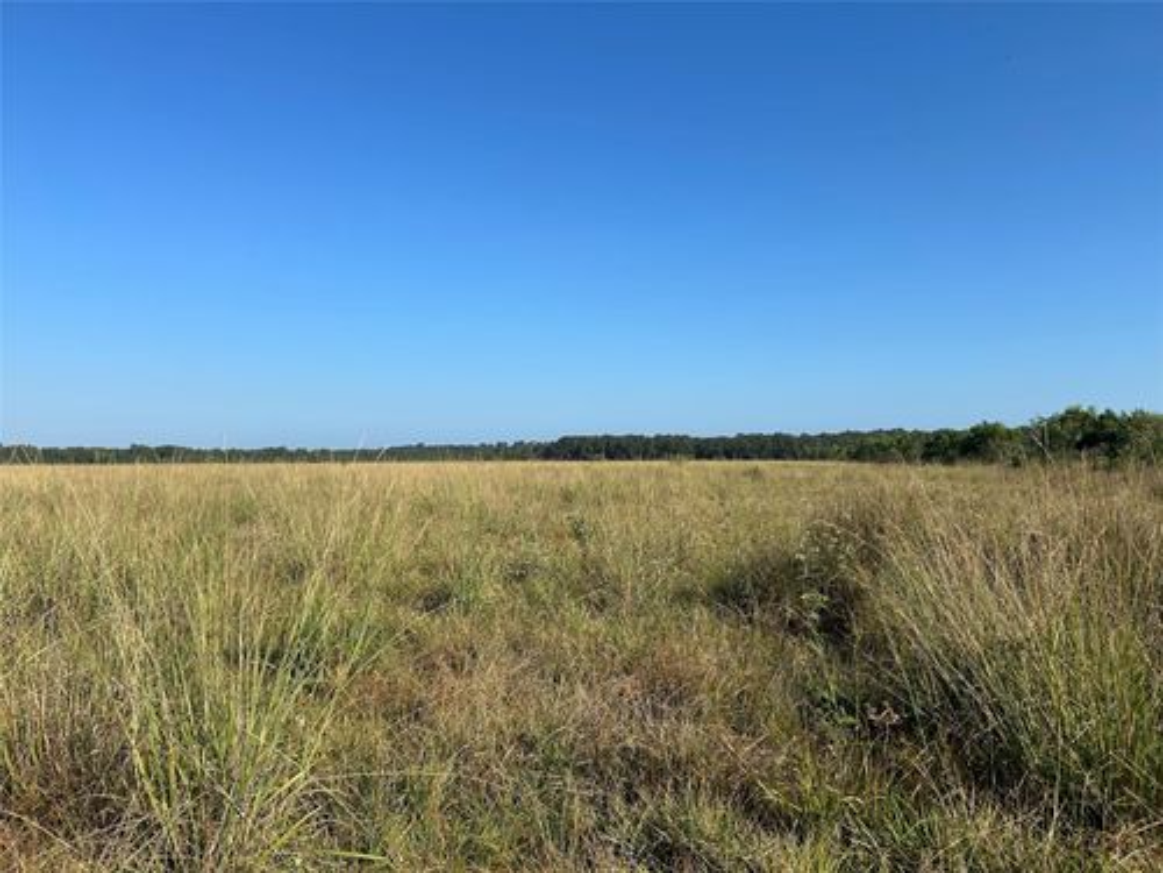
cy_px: 436
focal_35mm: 26
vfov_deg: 53.1
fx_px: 874
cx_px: 582
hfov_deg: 67.3
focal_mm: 5.7
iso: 50
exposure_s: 1/4831
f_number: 1.5
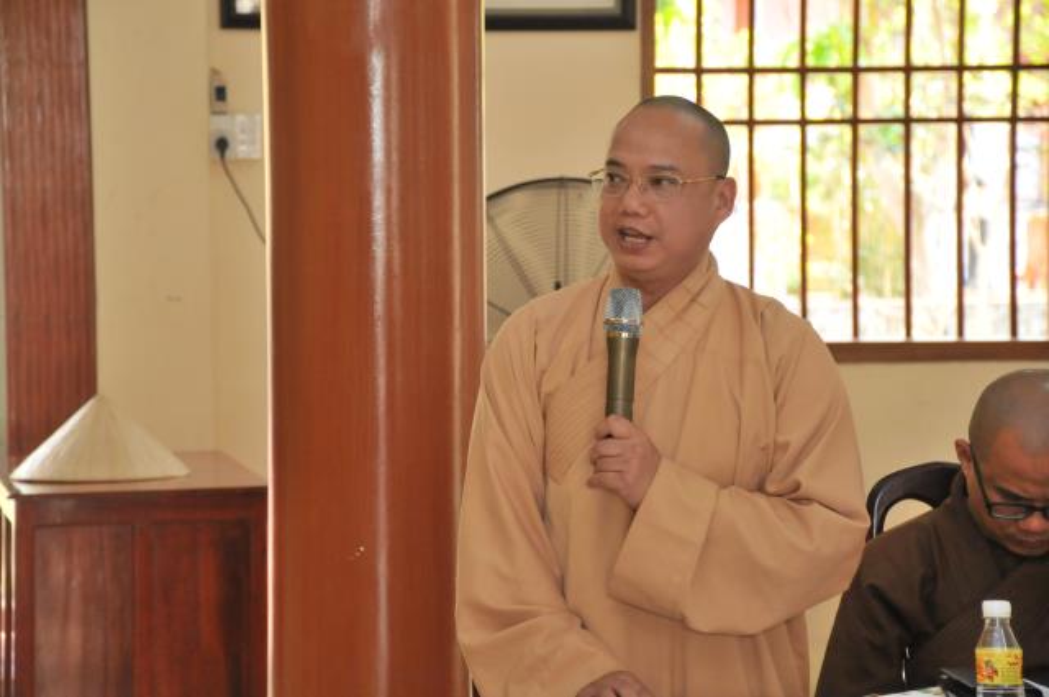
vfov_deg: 9.6
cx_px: 524
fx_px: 4147
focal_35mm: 142
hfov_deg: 14.4
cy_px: 348
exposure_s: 1/50
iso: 1000
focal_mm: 95
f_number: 5.3
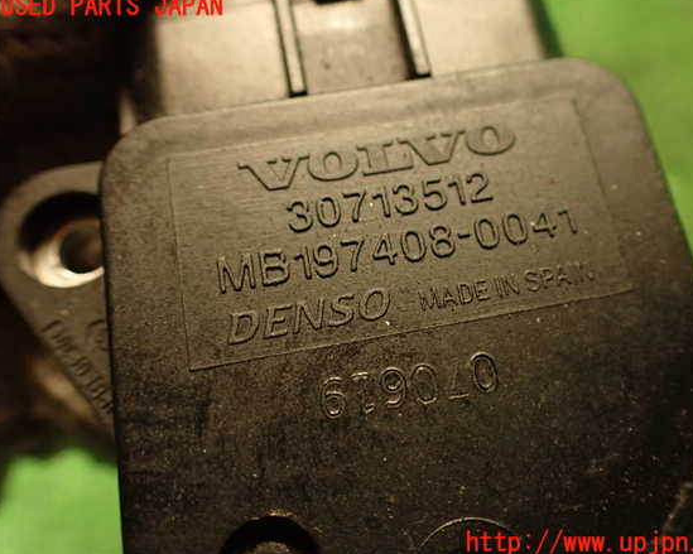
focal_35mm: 32
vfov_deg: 45.8
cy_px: 275
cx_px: 372
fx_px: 656
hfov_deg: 55.6
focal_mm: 5.4
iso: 500
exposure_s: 1/30
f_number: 2.3
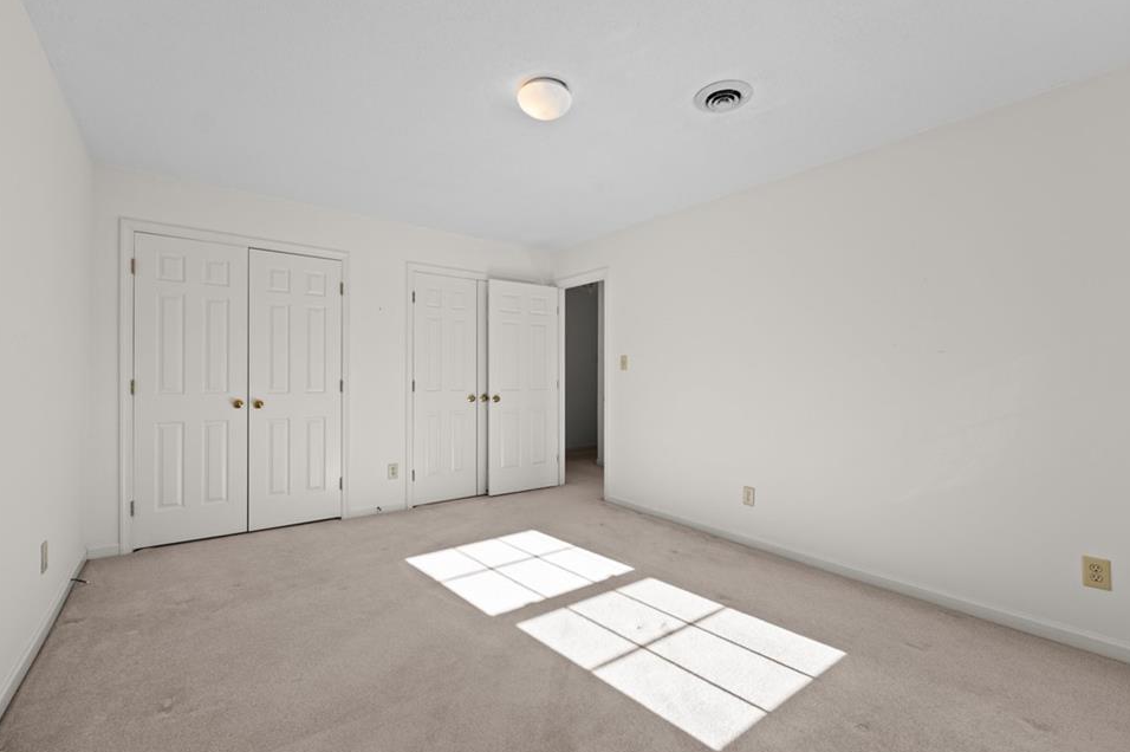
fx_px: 470
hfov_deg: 100.4
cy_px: 378
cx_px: 578
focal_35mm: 15
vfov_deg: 77.2
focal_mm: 14
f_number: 7.1
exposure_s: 1/40
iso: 400
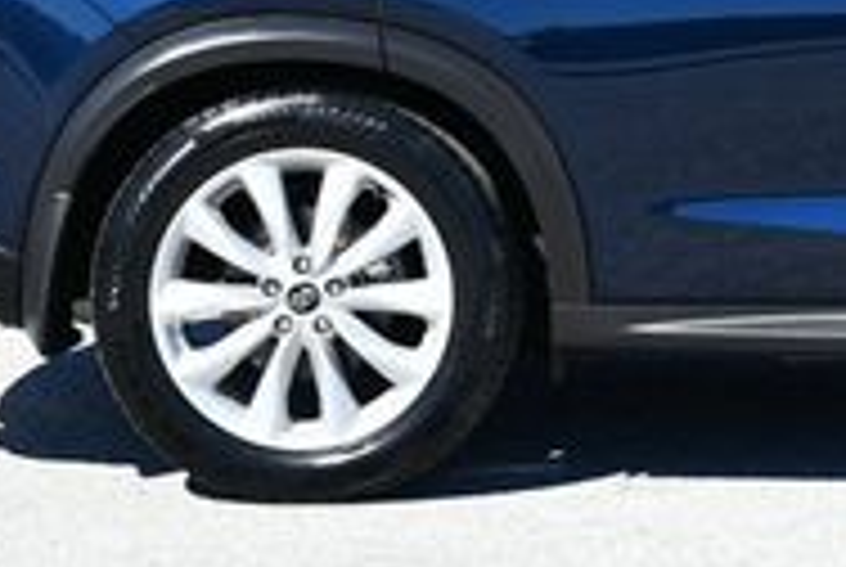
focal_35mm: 238
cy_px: -297
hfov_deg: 8.5
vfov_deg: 5.7
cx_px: 1120
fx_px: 5602
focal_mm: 35
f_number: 8
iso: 140
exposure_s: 1/250
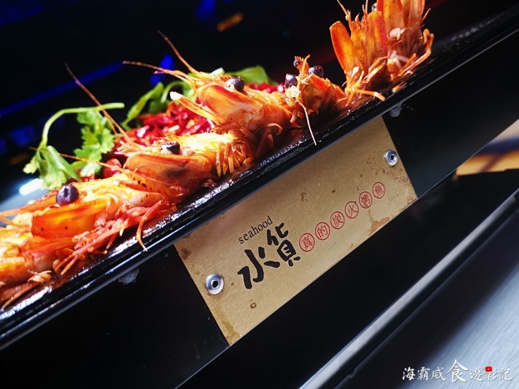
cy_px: 194
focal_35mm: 27
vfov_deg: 51.3
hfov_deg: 65.3
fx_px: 405
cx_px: 260
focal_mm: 5.58
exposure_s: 1/50
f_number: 1.8
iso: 200
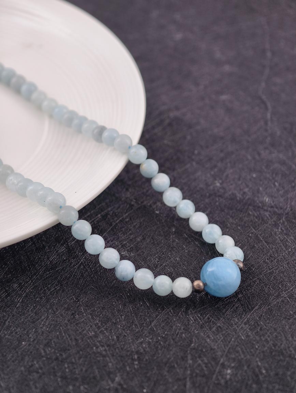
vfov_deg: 23.0
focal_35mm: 85
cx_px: 148
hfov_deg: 17.4
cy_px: 196
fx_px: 967
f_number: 2.67
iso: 125
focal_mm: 22.48
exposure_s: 1/160
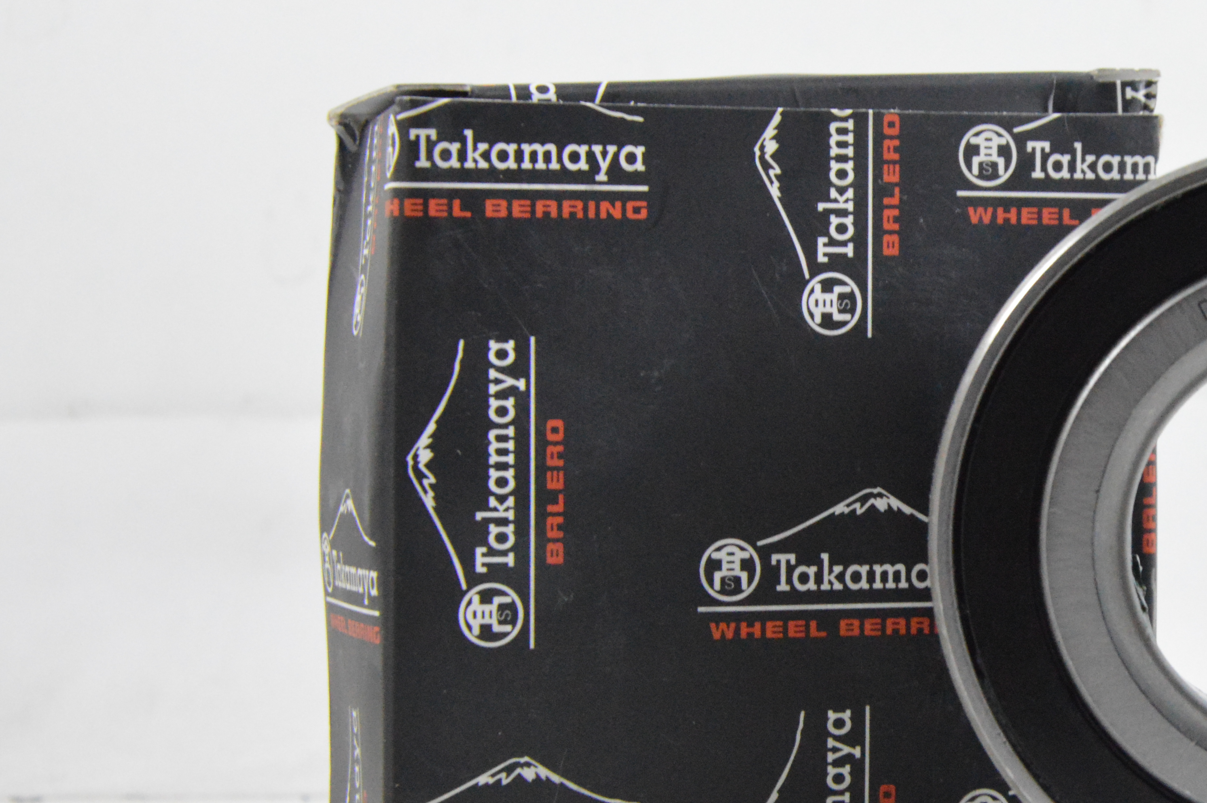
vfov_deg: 10.8
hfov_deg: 15.9
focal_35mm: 127
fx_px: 4254
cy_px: 474
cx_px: 1086
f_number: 7.1
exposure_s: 1/100
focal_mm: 42
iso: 3200
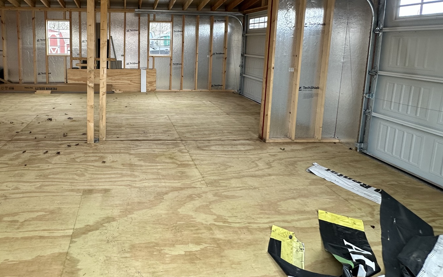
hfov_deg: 76.4
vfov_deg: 52.8
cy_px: 72
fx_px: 266
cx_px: 138
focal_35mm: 22
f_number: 2.2
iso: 100
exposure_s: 1/99
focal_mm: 2.22
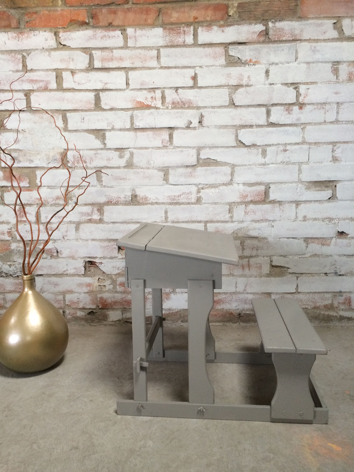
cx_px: 177
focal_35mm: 29
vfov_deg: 61.7
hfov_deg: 48.2
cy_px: 236
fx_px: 395
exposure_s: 1/30
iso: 64
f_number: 2.2
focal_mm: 4.15
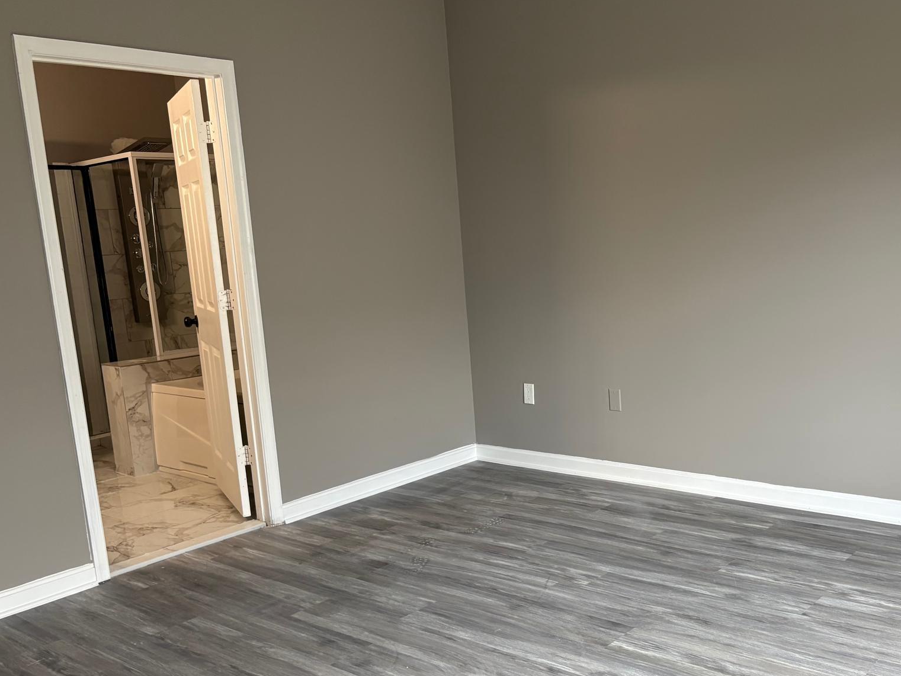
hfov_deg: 52.0
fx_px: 911
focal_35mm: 35
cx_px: 568
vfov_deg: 40.6
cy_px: 395
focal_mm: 5.96
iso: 125
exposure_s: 1/94
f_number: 1.6
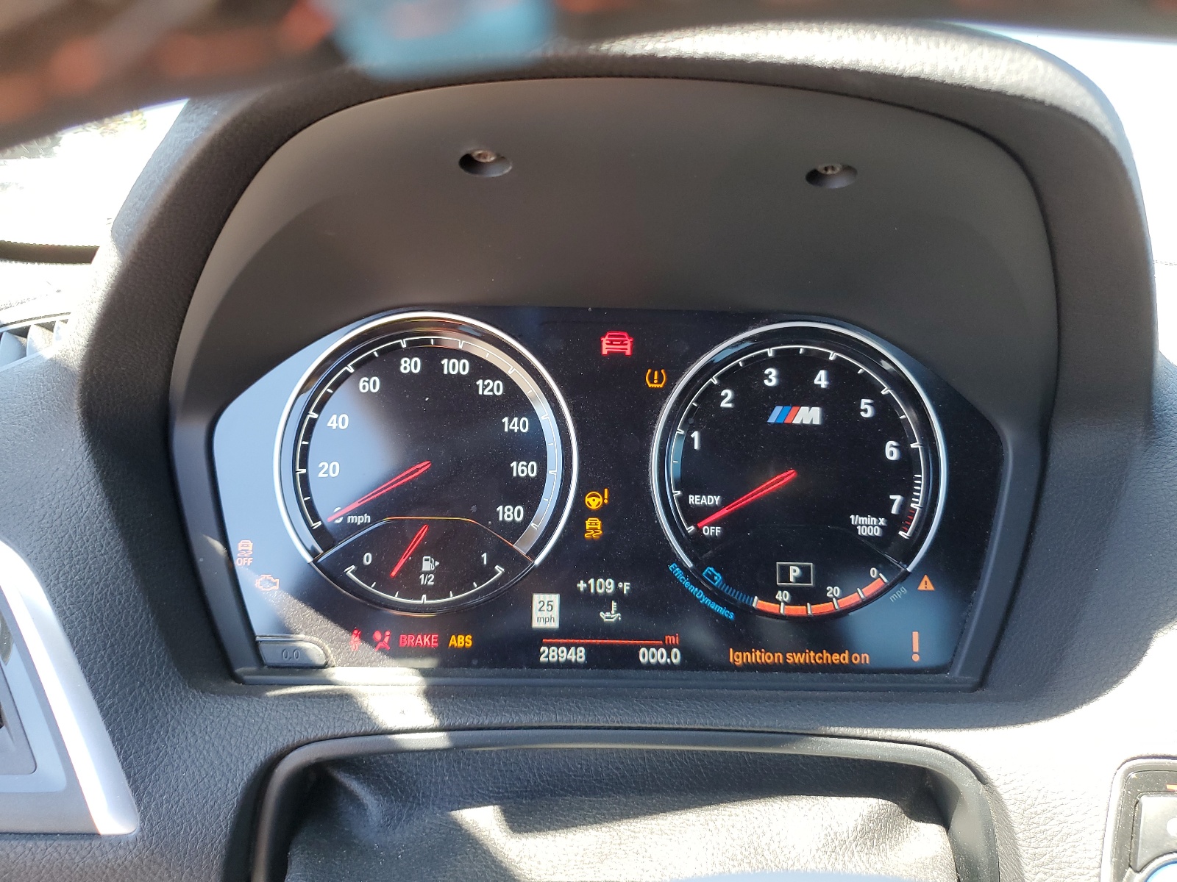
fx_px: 884
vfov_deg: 53.1
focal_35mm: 26
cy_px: 441
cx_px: 588
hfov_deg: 67.3
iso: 66
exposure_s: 1/120
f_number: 1.5
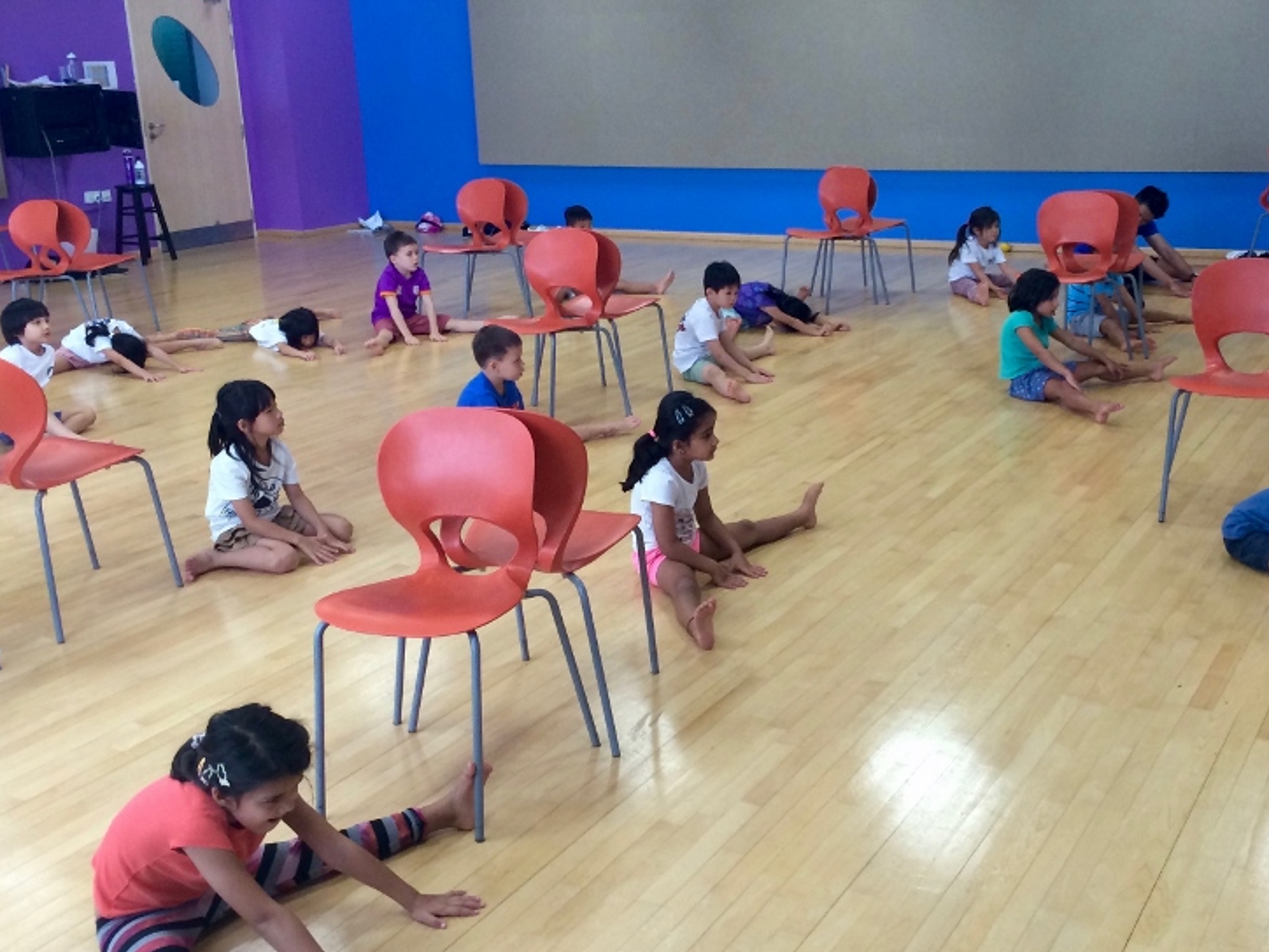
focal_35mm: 41
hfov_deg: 45.7
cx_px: 706
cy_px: 473
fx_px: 1503
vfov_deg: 35.1
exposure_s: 1/33
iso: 64
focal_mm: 4.15
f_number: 2.2
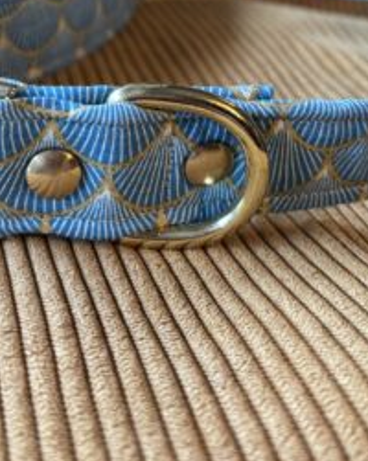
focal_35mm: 54
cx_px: 131
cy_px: 23
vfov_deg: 32.6
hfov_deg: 27.9
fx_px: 737
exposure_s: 1/50
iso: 320
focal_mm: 5.96
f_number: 1.6
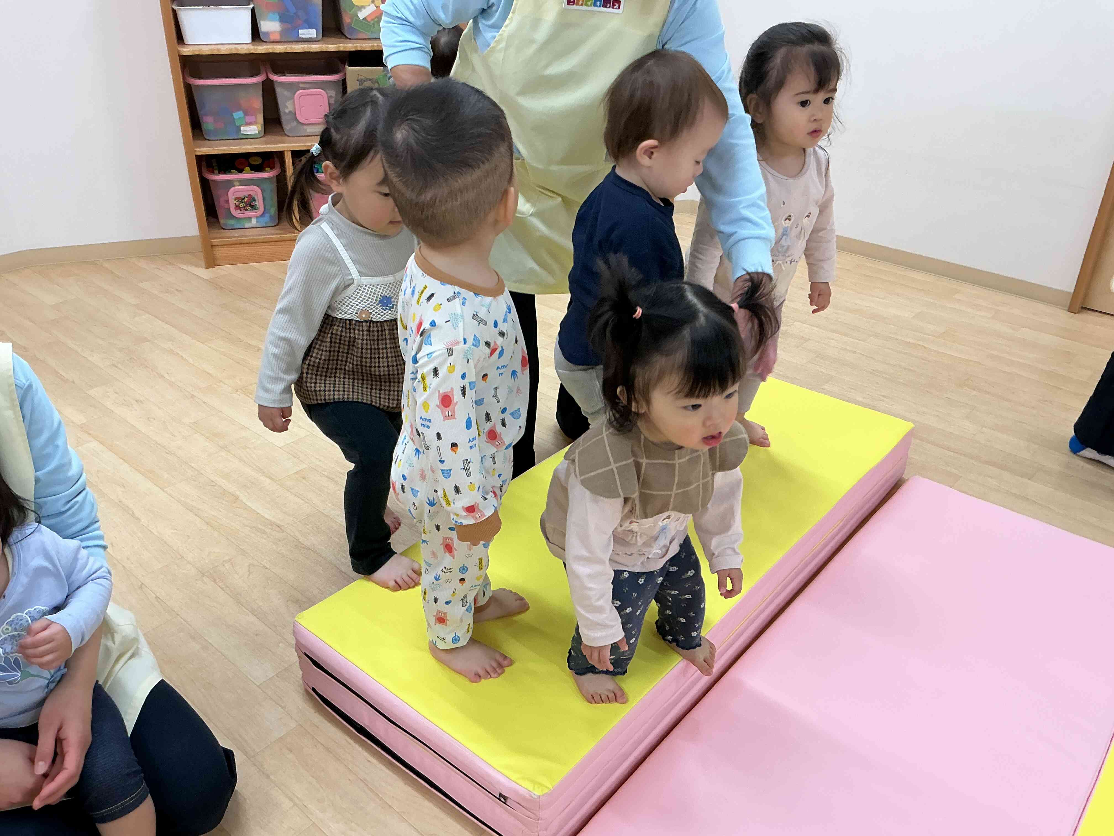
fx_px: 933
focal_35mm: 29
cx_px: 557
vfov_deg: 48.2
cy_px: 418
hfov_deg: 61.7
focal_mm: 3
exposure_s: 1/120
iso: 64
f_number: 1.8
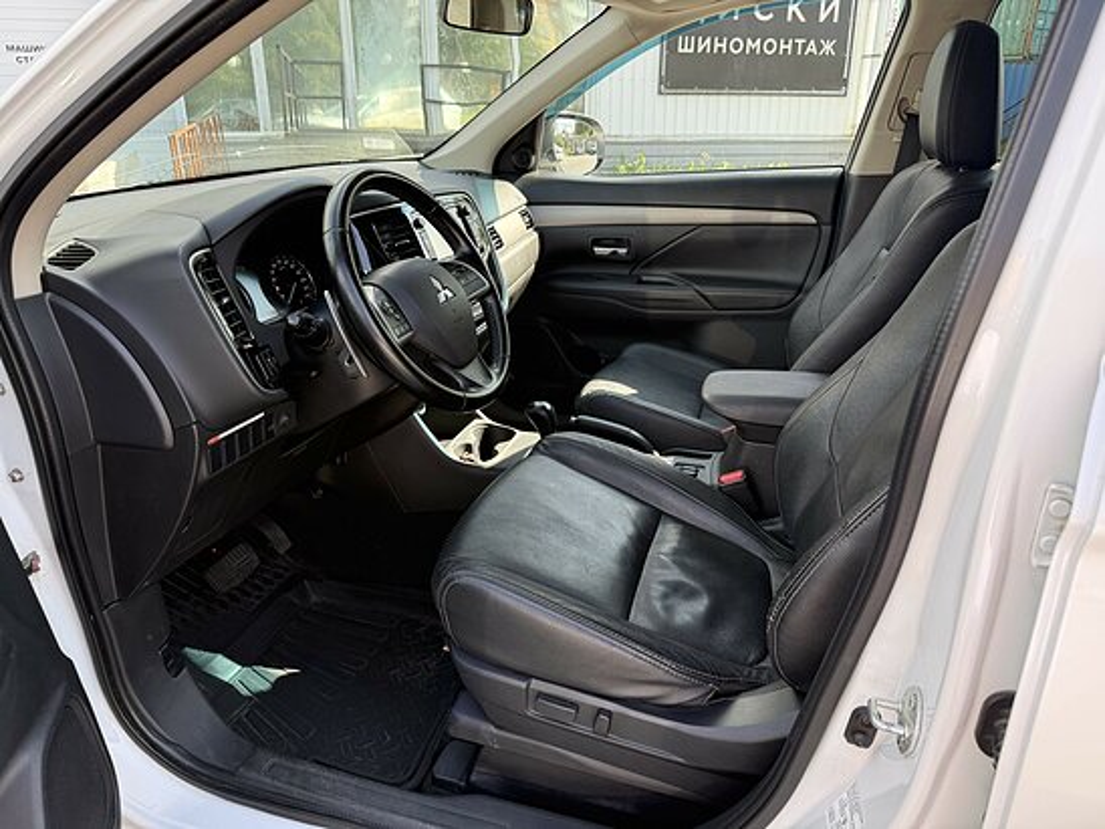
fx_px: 766
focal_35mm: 24
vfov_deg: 56.8
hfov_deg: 71.6
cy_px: 414
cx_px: 552
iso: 100
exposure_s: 1/419
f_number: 1.78
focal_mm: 6.76
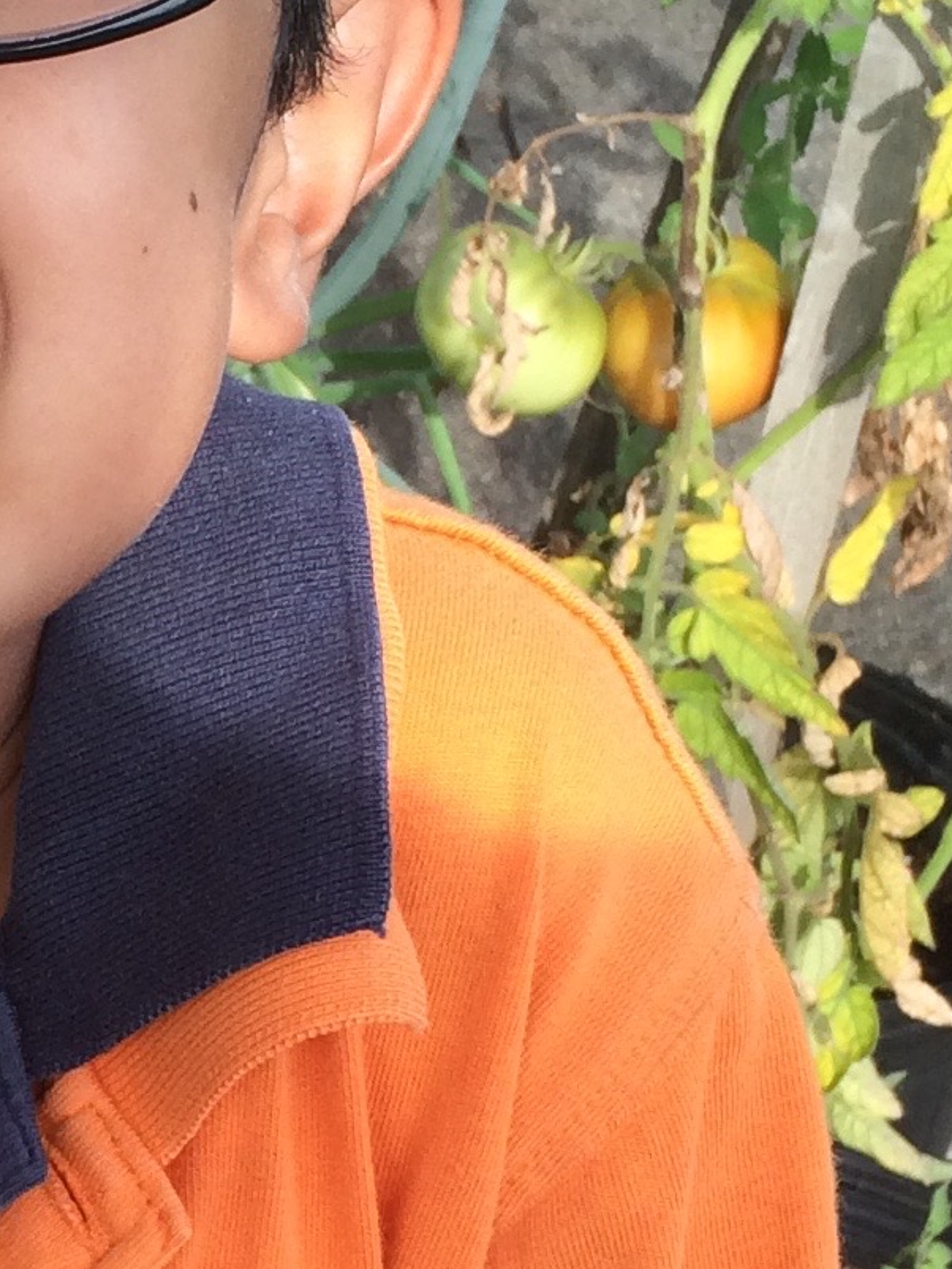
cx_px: -342
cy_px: 1114
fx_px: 4325
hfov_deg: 12.1
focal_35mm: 118
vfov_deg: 16.5
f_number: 2.2
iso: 32
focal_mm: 4.15
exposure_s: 1/471
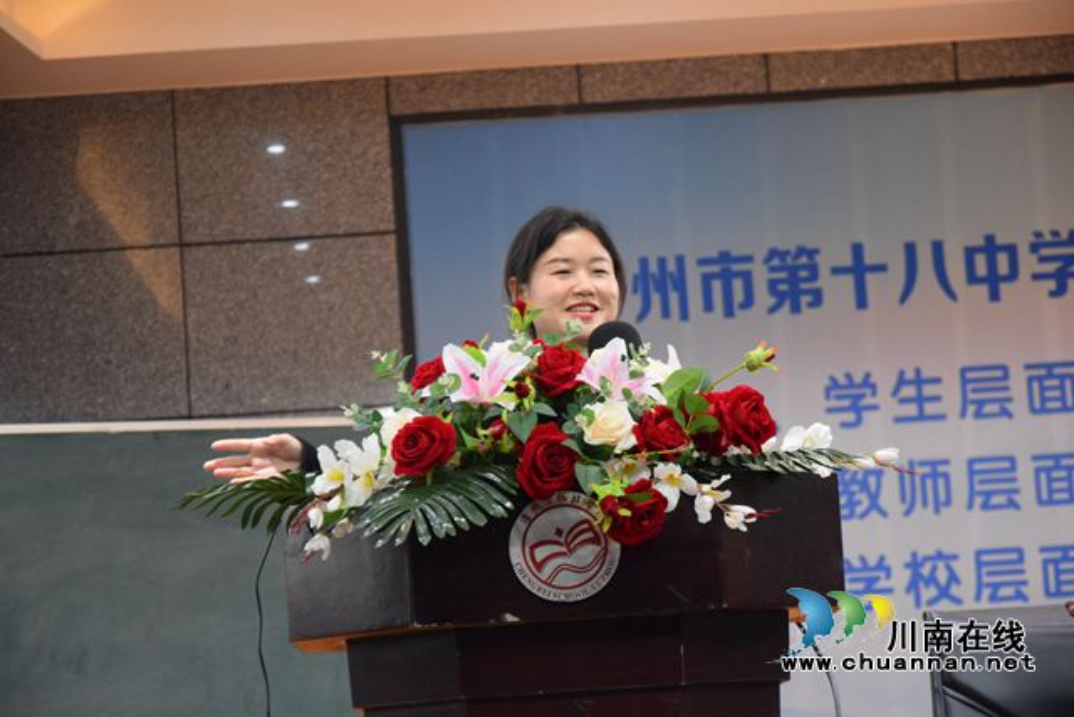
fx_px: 3581
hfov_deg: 17.1
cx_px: 537
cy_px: 358
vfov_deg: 11.4
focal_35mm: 120
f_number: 5.3
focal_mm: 80
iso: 3200
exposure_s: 1/160
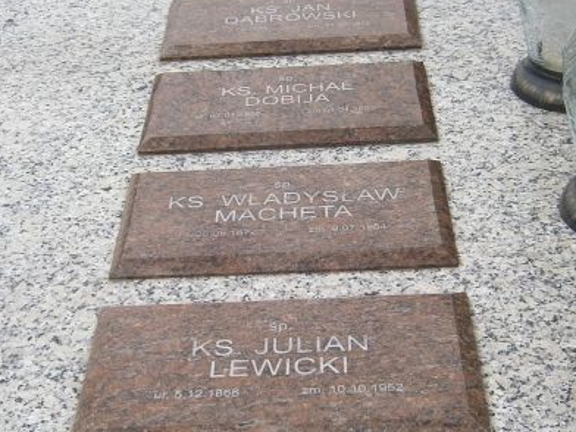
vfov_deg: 21.5
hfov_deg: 28.6
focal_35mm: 68
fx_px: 1131
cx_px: 287
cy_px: 291
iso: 80
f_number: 2.8
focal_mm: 4.7
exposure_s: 1/1000
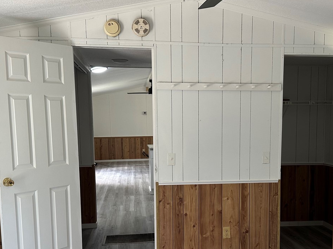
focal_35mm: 41
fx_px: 394
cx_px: 192
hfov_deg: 45.6
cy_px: 160
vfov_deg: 34.9
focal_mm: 6.86
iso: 160
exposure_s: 1/121
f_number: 1.78
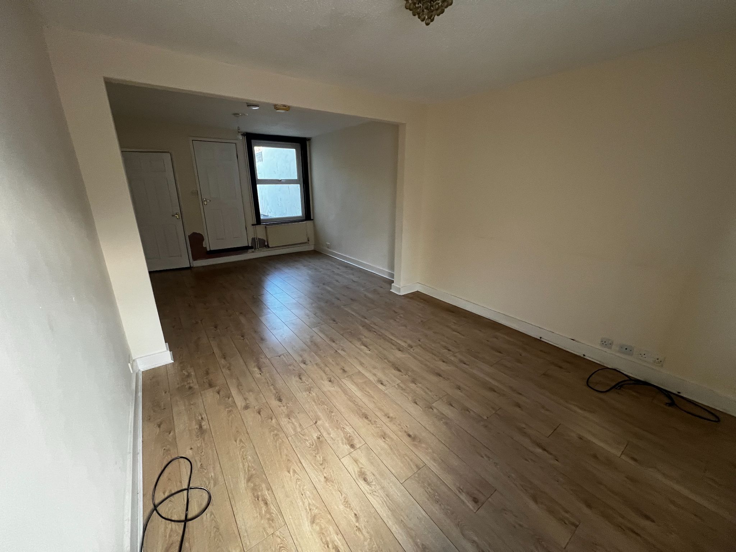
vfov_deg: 89.9
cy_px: 276
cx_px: 368
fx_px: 276
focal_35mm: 13
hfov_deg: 106.2
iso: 250
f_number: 1.8
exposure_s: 1/87
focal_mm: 1.57
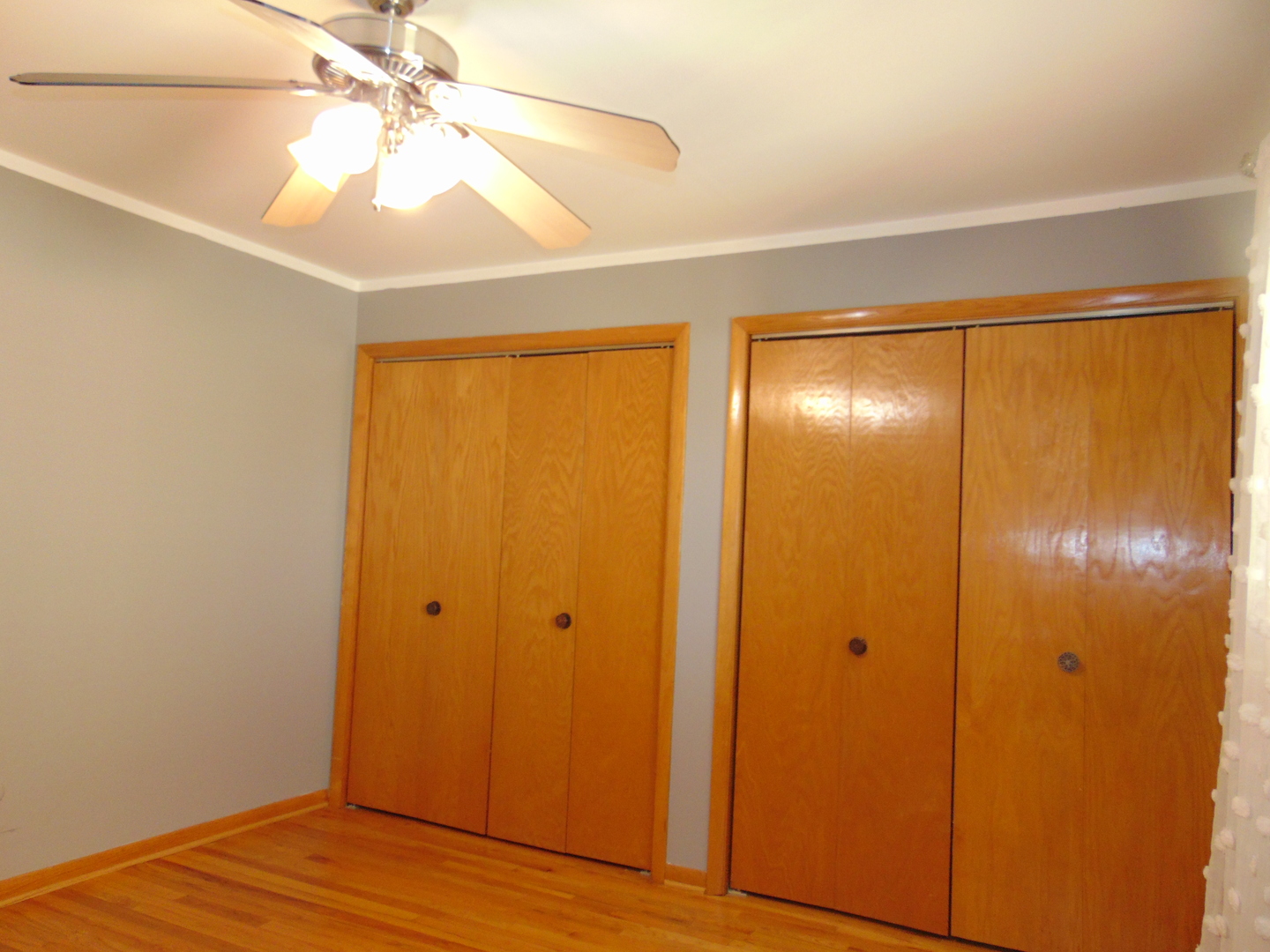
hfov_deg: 69.4
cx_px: 635
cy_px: 476
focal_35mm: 25
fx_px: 917
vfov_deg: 54.9
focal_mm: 4.5
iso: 200
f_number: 3
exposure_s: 1/30
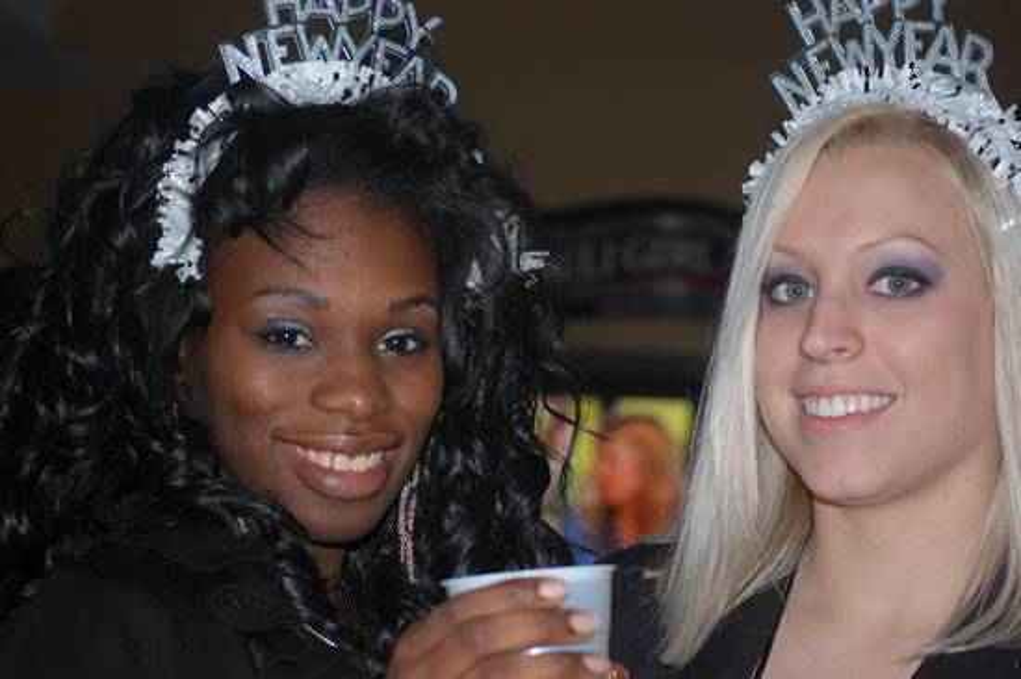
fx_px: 2338
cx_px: 510
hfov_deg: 24.6
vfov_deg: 16.5
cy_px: 340
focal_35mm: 82
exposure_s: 1/60
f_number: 4
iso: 400
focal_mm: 55
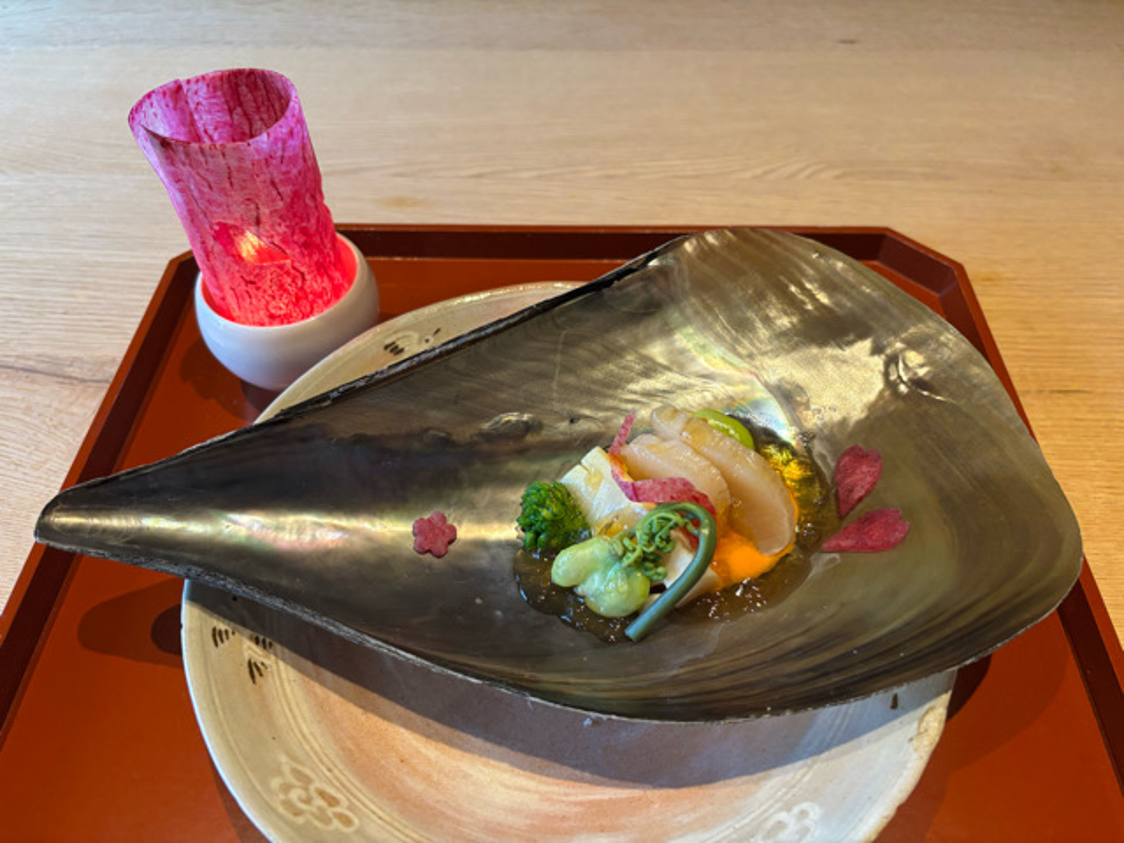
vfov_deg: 53.1
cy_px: 422
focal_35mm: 26
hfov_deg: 67.3
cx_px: 562
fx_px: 844
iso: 250
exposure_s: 1/60
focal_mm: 5.96
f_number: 1.6
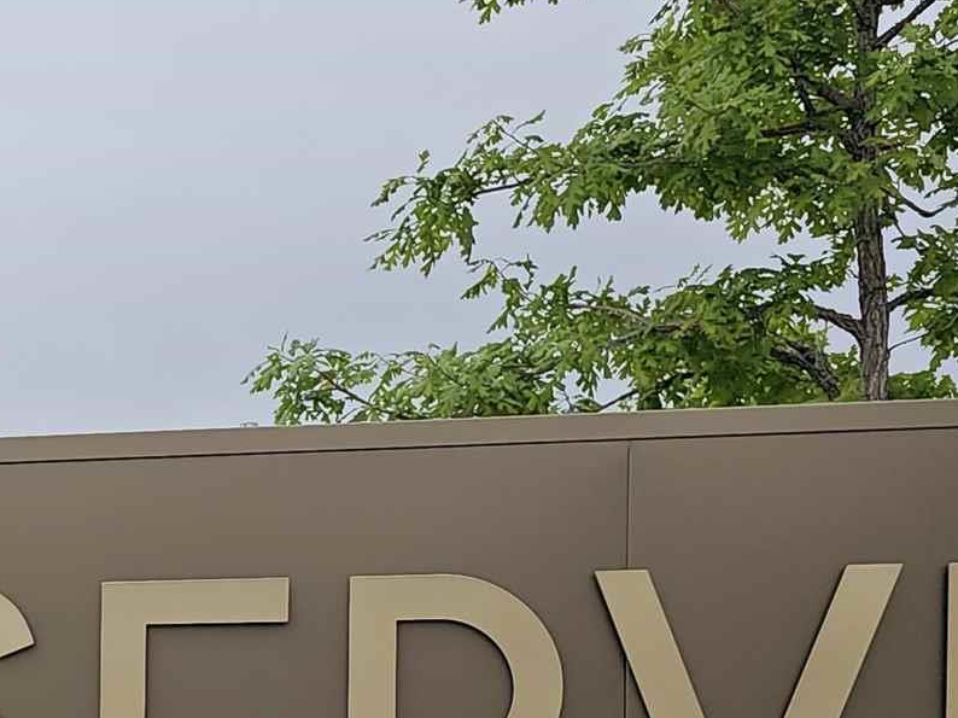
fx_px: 2462
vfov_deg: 16.0
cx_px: -397
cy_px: 843
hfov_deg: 19.7
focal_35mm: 89
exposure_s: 1/245
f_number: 1.7
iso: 10
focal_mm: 6.3
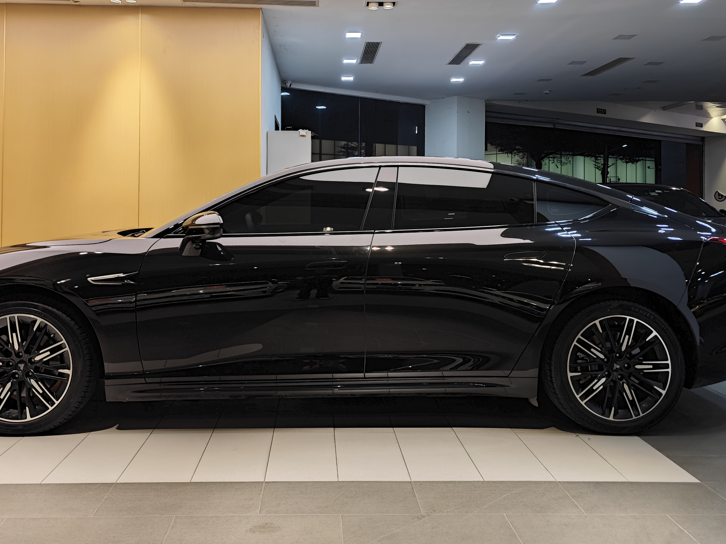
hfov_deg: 56.7
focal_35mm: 32
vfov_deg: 43.8
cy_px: 204
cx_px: 329
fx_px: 671
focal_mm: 8.7
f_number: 1.9
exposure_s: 1/64.5
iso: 400
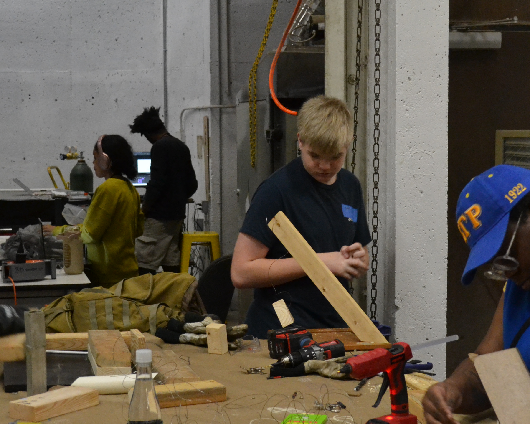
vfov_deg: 19.6
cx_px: 308
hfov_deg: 24.4
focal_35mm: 78
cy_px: 258
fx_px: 1223
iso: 2200
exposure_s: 1/60
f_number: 4.5
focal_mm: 28
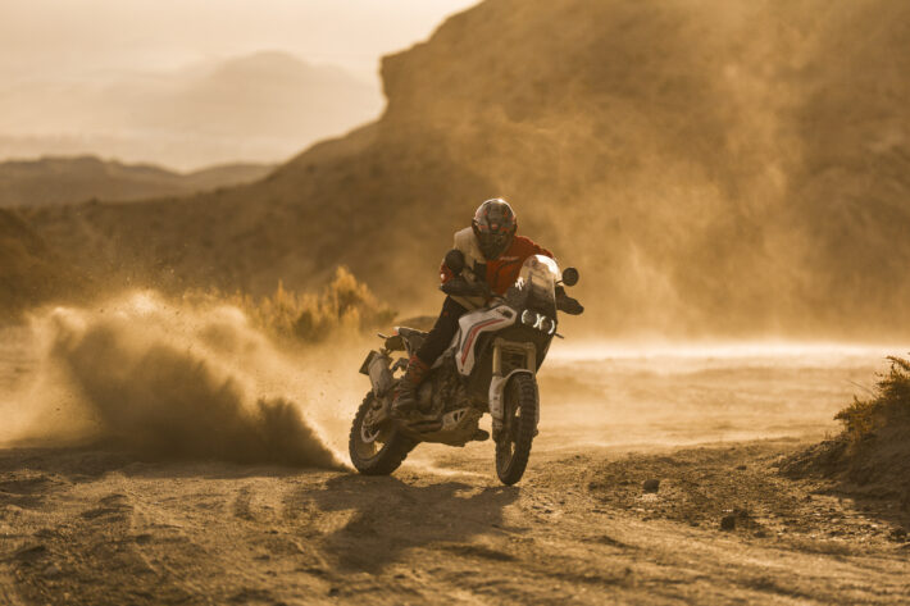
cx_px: 455
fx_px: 5054
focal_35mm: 200
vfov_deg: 6.9
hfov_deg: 10.3
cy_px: 303
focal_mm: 200
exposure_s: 1/2000
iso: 320
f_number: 2.8
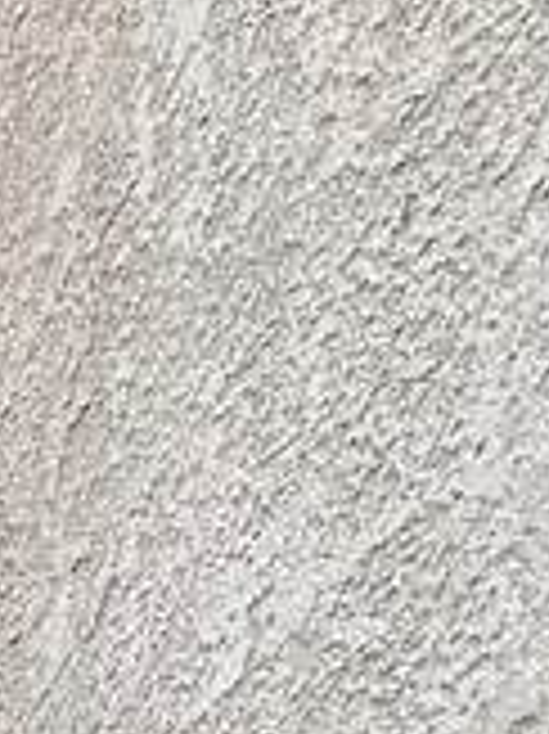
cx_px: -1120
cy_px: 2013
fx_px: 3197
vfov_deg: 10.4
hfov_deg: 8.3
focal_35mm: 151
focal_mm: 6.86
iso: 100
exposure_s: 1/121
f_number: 1.78
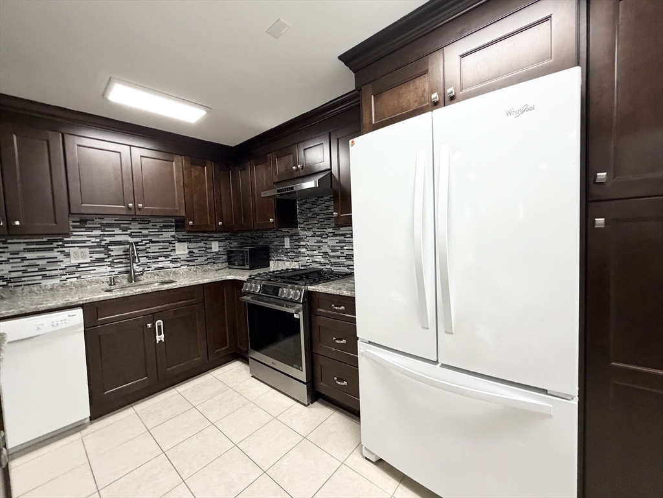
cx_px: 332
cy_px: 249
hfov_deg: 102.1
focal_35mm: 14
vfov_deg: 85.7
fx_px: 268
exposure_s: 1/120
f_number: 2.2
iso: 320
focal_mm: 2.22
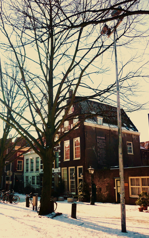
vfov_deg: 55.3
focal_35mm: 35
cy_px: 119
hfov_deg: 36.2
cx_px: 66
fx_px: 227
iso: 80
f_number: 8
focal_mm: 5.5
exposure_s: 1/160
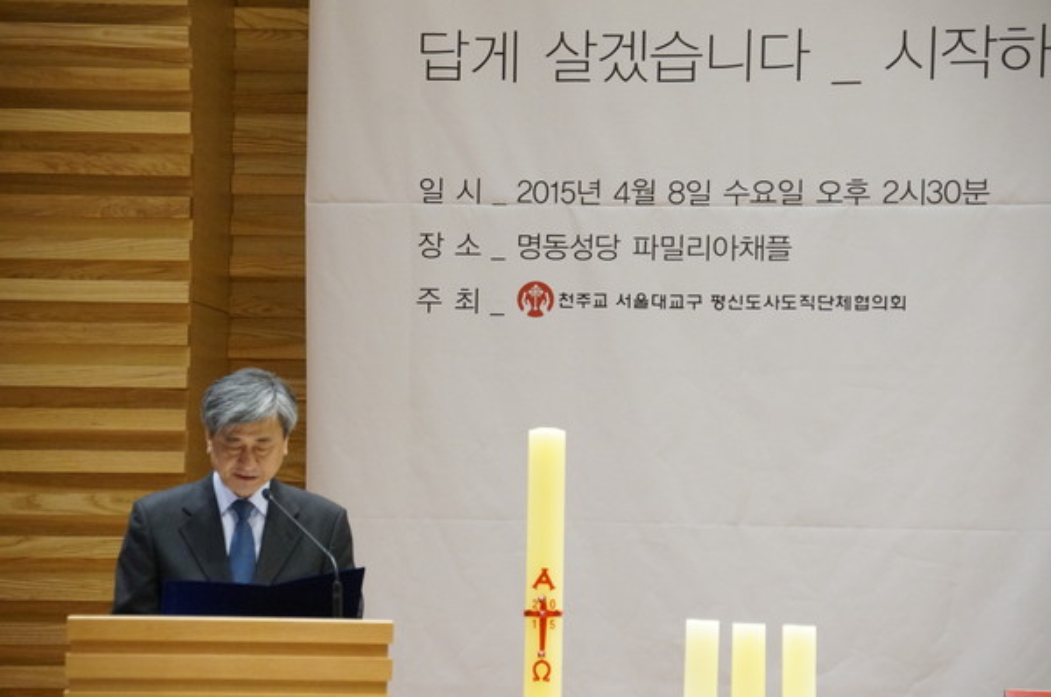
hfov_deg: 11.4
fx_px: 5247
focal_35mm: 180
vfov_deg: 7.6
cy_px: 348
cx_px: 526
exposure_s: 1/100
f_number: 6.3
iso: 3200
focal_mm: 120
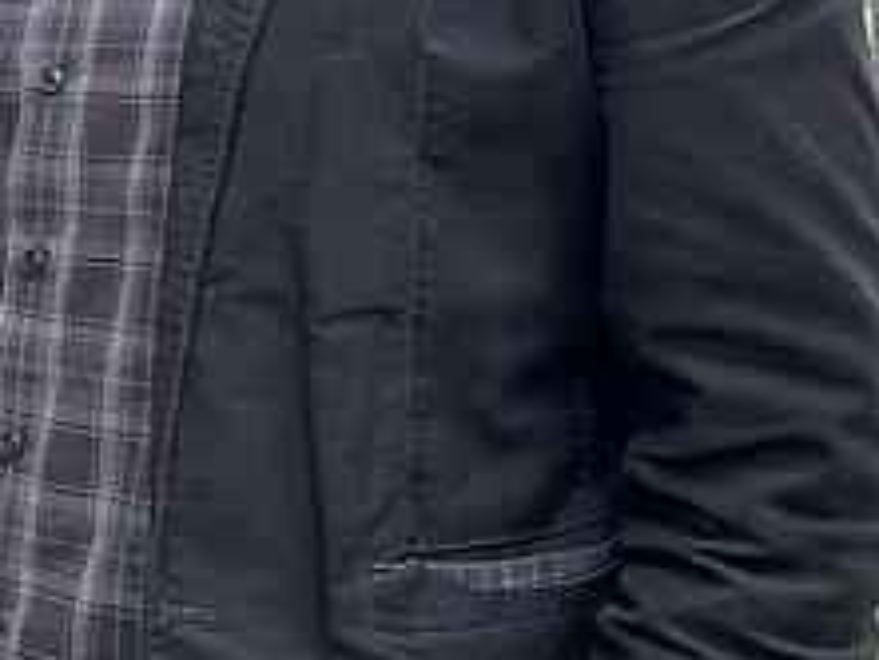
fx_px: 2388
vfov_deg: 15.5
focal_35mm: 94
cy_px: 44
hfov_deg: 20.2
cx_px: -8
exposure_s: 1/160
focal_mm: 5.7
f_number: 1.5
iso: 40
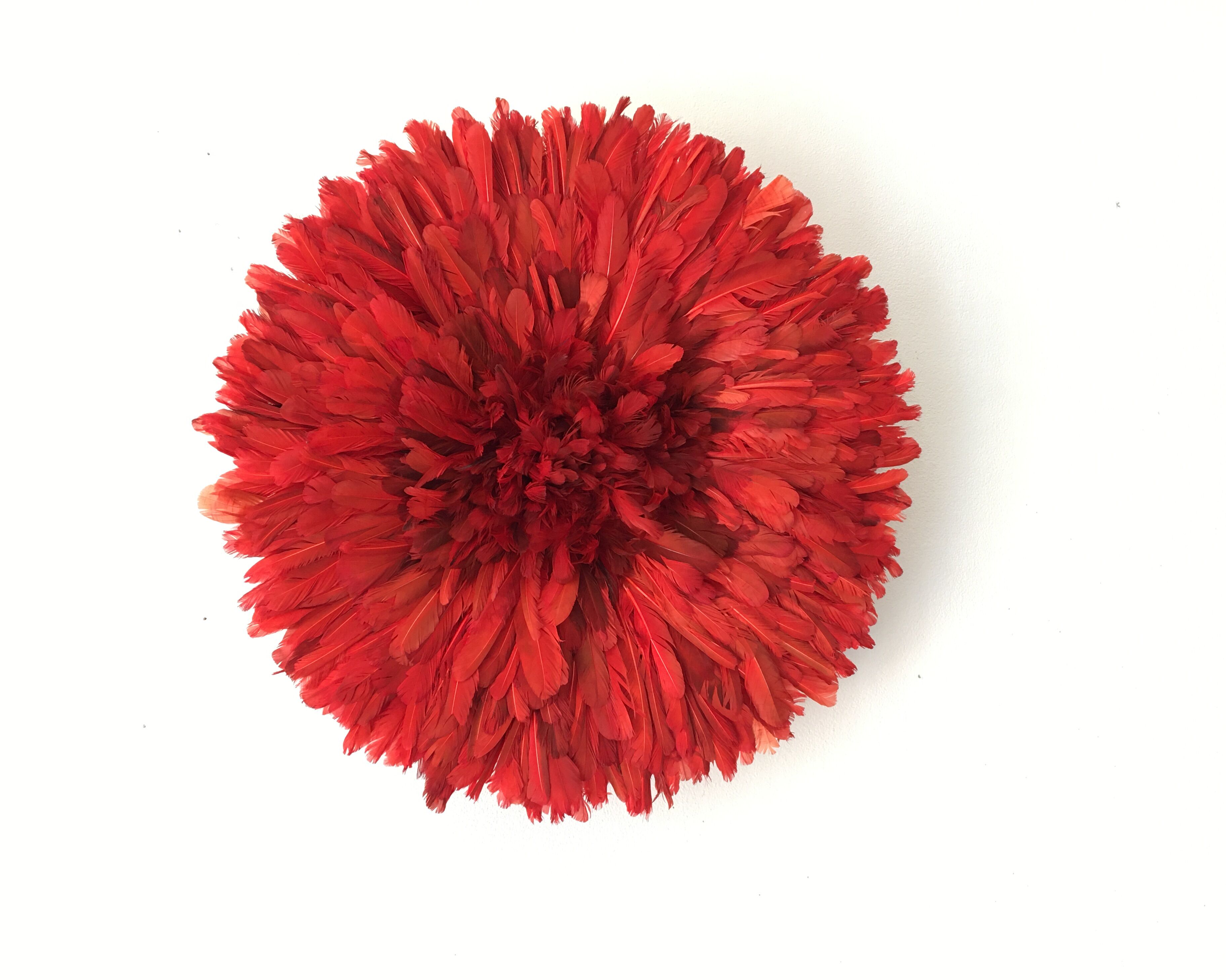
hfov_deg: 57.2
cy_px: 493
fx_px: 1125
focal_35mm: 31
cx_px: 594
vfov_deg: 47.1
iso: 50
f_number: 2.2
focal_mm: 4.15
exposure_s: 1/17
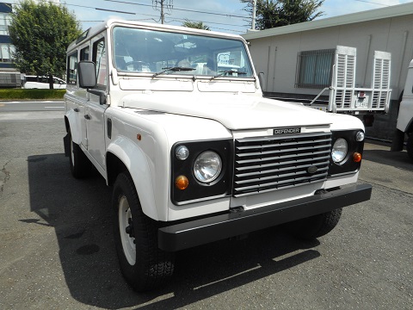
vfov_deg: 54.9
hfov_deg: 69.4
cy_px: 155
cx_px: 206
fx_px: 298
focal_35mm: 25
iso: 80
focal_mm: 4.5
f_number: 3.7
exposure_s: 1/640
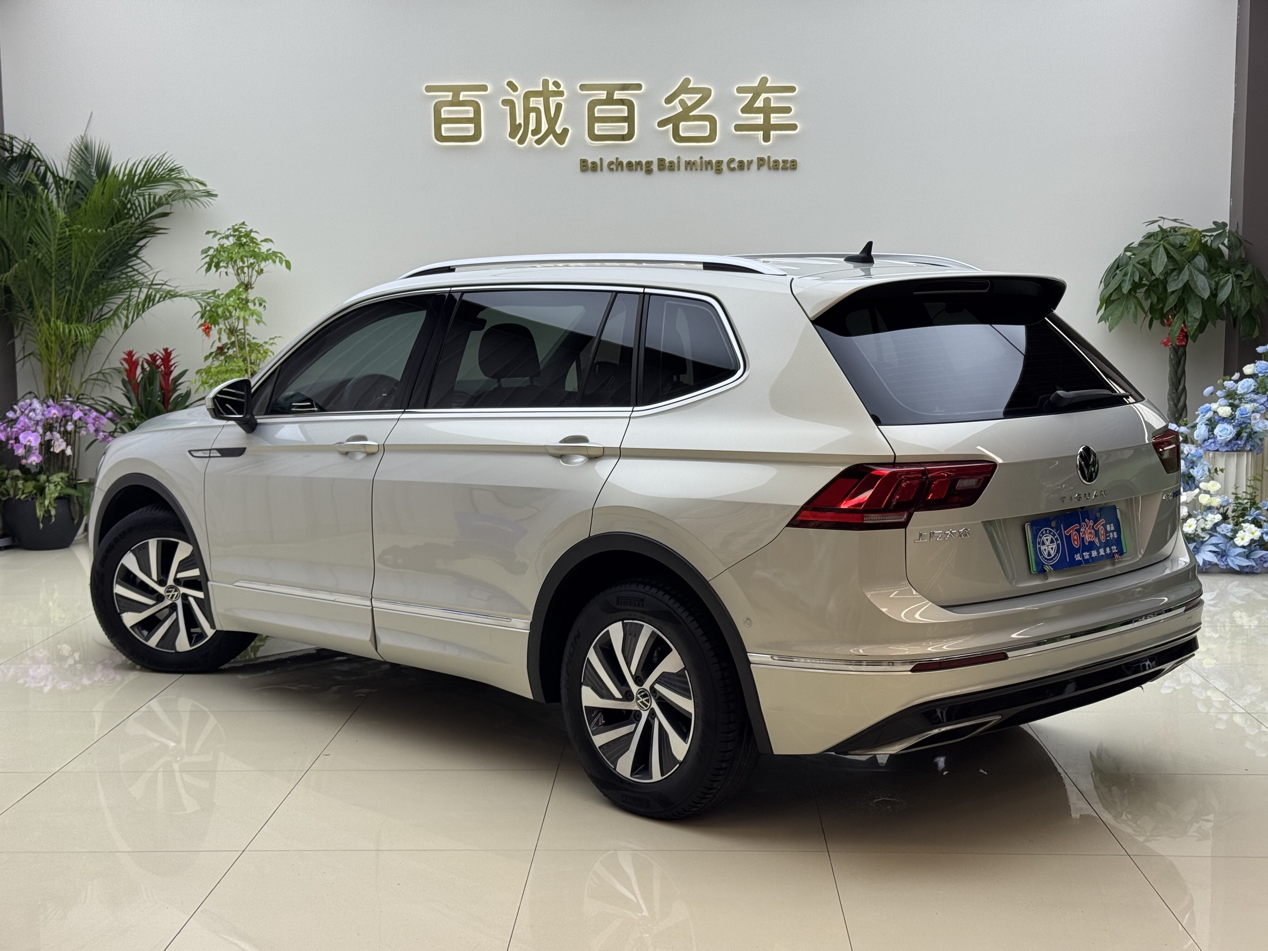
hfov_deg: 39.7
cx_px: 634
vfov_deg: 30.3
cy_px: 476
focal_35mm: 48
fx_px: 1758
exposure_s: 1/251
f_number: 1.78
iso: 64
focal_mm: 6.76
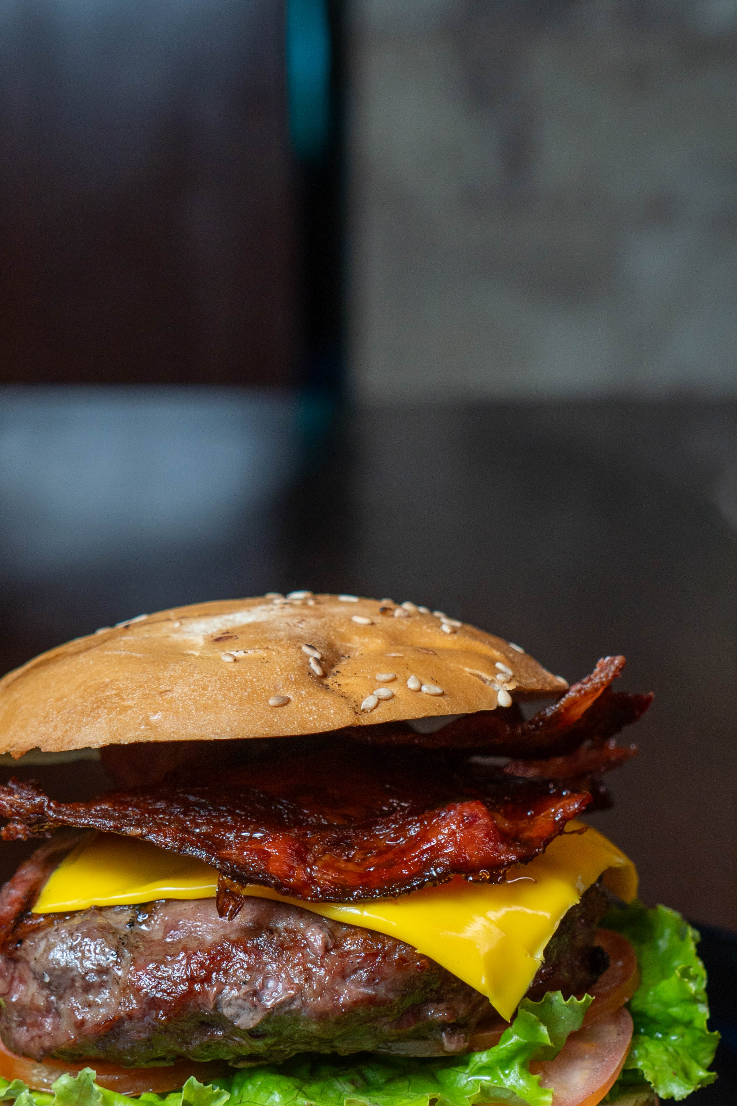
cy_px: 699
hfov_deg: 16.6
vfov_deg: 24.7
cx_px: 294
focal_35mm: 82
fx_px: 2518
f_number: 4.5
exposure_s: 1/200
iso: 100
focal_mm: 28
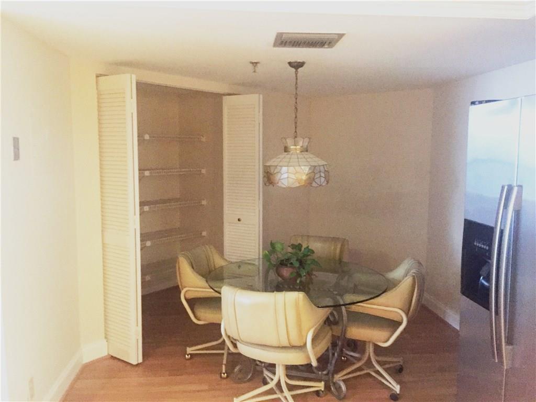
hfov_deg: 61.7
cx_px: 268
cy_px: 201
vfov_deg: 48.2
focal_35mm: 29
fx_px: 449
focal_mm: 4.15
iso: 800
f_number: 2.2
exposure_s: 1/15
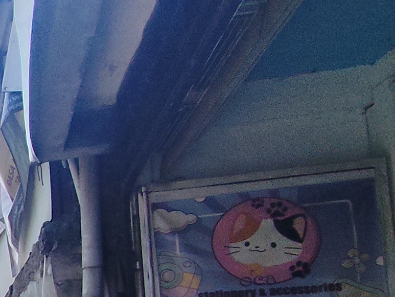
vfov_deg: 21.1
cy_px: 355
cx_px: -302
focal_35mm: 65
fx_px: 742
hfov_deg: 21.1
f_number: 2.2
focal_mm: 1.65
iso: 50
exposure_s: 1/1105
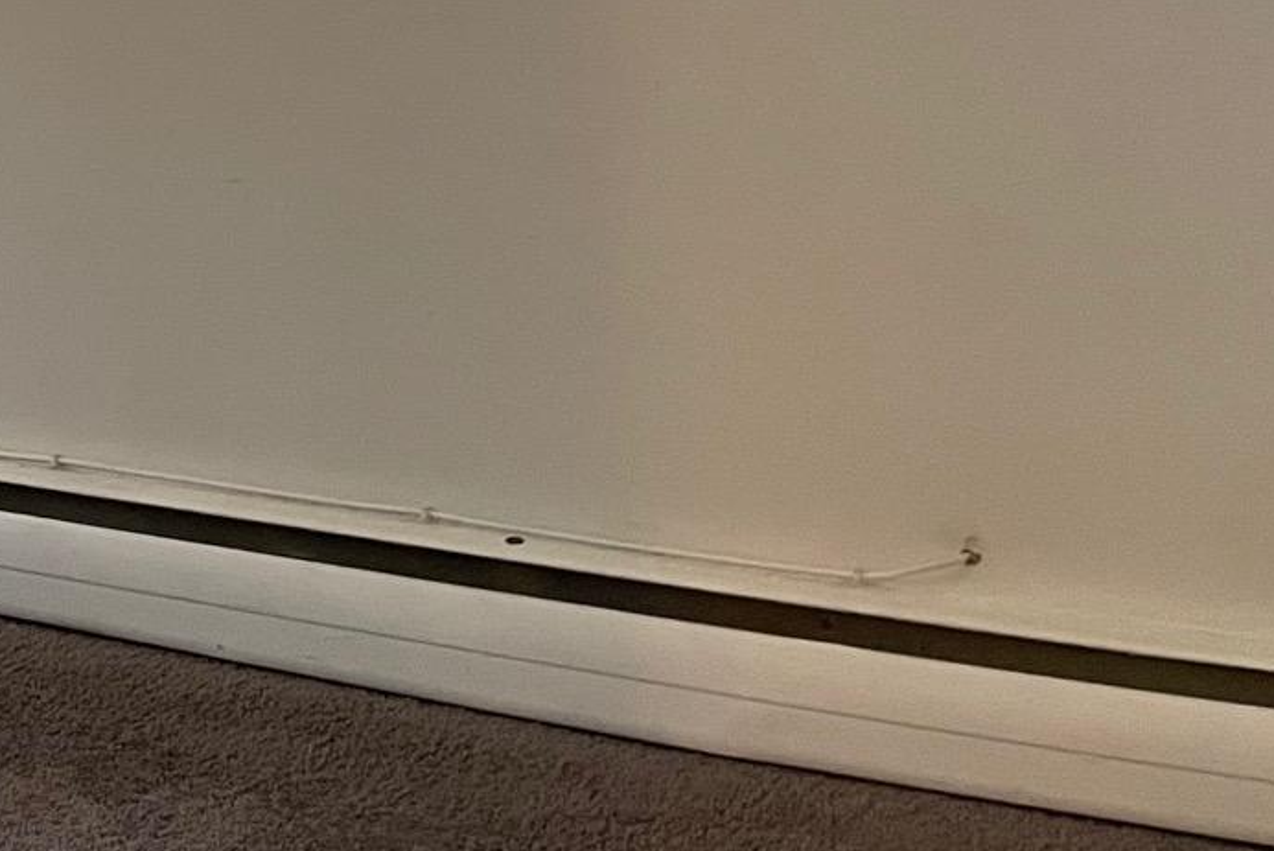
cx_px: -573
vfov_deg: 16.2
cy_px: -254
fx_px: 2832
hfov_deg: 21.7
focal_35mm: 80
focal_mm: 4.2
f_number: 1.6
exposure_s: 1/60
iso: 400
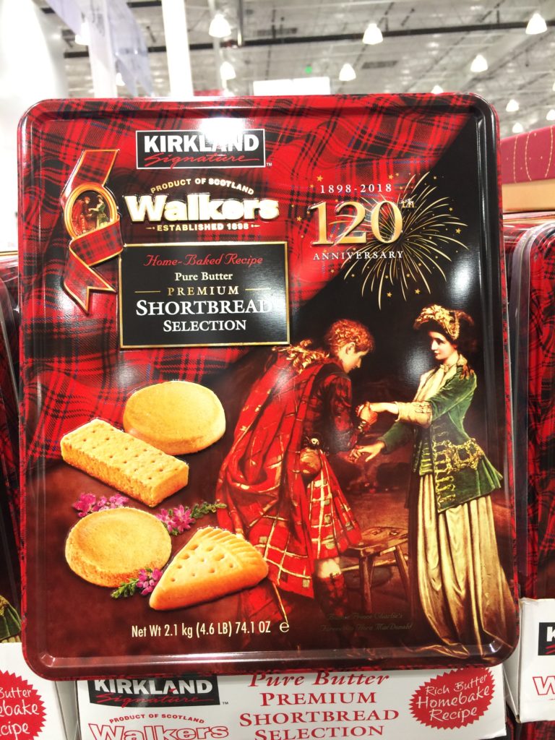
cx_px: 278
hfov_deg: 48.2
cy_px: 370
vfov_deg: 61.7
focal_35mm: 29
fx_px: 620
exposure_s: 1/33
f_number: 2.2
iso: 125
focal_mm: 4.15
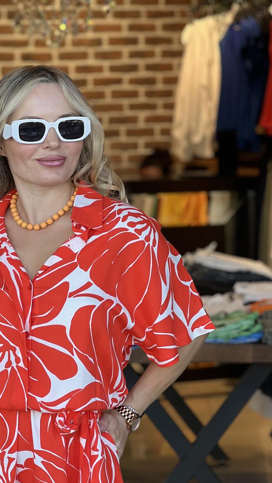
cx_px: 48
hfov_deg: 10.8
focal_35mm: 112
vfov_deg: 19.1
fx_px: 1436
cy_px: 303
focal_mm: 9
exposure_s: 1/100
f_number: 2.8
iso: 40
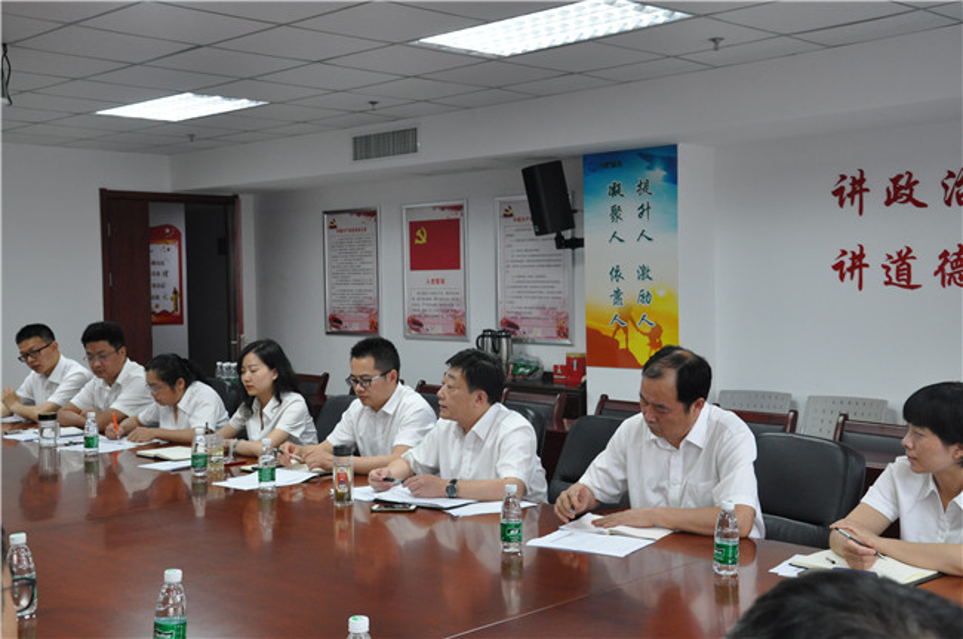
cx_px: 482
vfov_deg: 29.8
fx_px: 1202
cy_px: 320
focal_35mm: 45
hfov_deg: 43.7
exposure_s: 1/60
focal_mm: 30
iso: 1000
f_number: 8
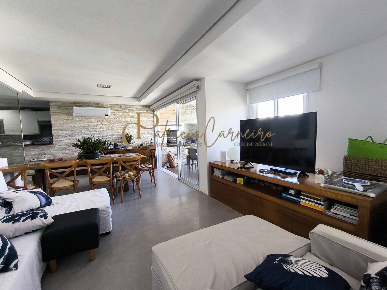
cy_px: 145
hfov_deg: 94.5
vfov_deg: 78.1
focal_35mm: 16
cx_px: 194
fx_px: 179
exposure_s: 1/120
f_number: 2.2
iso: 100
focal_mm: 1.65
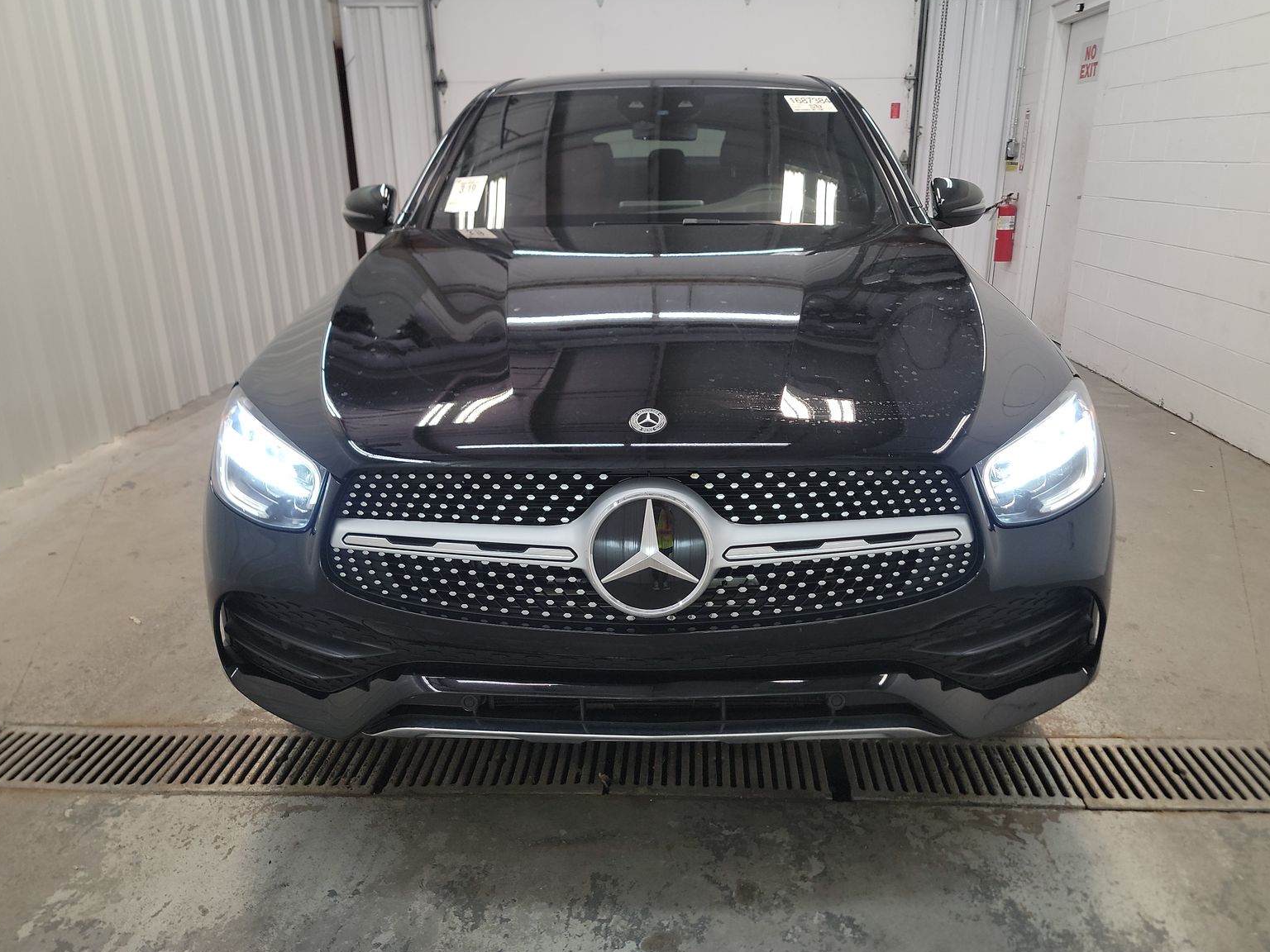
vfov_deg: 54.9
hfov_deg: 69.4
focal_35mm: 25
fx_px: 917
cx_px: 649
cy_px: 460
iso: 180
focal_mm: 6.7
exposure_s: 1/59
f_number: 1.8
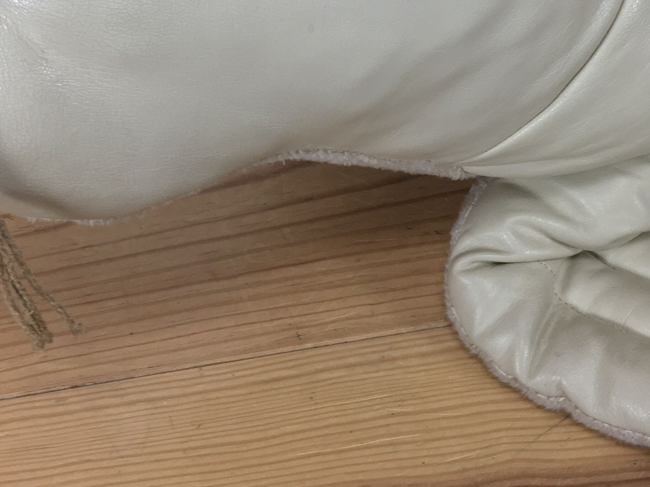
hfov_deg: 30.2
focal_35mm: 64
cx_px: 387
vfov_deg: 22.1
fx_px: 1202
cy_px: 9
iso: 40
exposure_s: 1/33
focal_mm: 4.15
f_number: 2.2
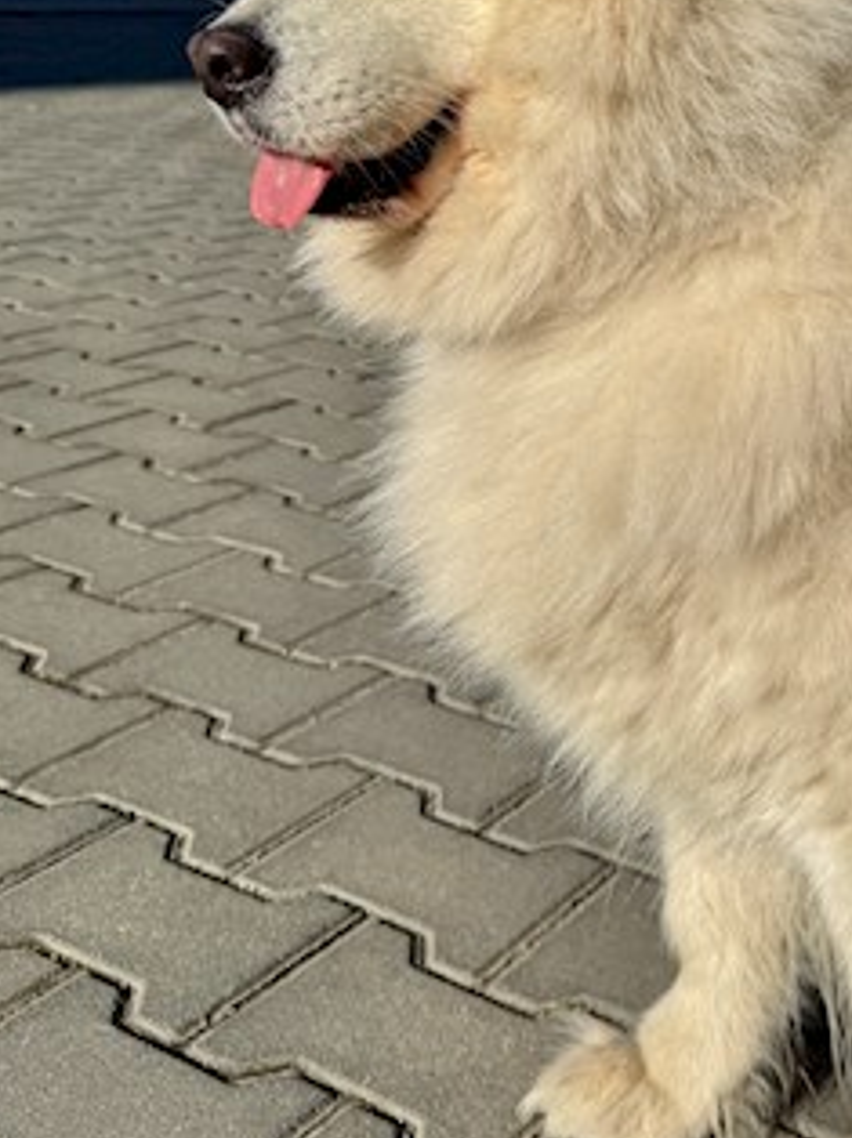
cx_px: 750
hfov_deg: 27.6
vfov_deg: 36.6
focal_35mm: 51
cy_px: 284
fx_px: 1676
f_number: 1.78
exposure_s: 1/7092
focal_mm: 6.76
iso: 80
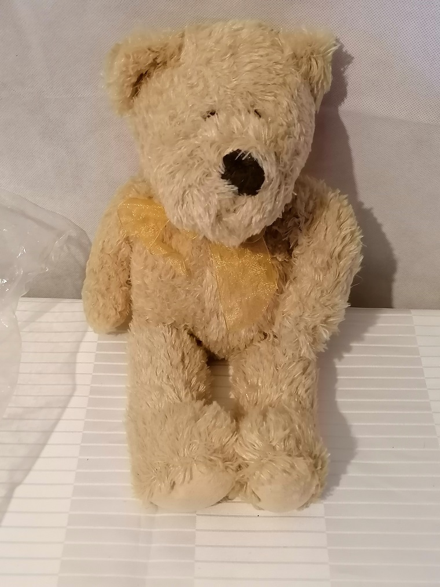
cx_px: 220
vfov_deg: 38.9
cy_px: 294
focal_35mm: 49
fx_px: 830
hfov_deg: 29.7
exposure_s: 1/33.3
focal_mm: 4.75
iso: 320
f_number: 1.8
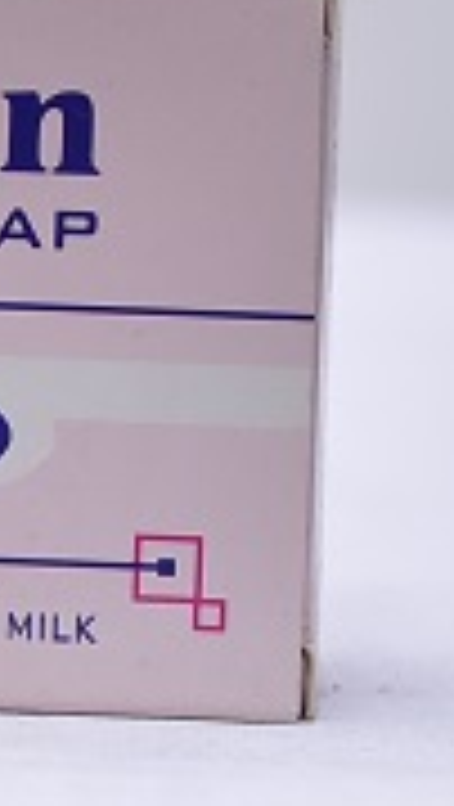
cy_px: 468
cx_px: -238
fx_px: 5658
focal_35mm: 265
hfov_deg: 4.6
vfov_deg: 8.1
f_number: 4
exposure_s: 1/160
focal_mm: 86
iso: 1250
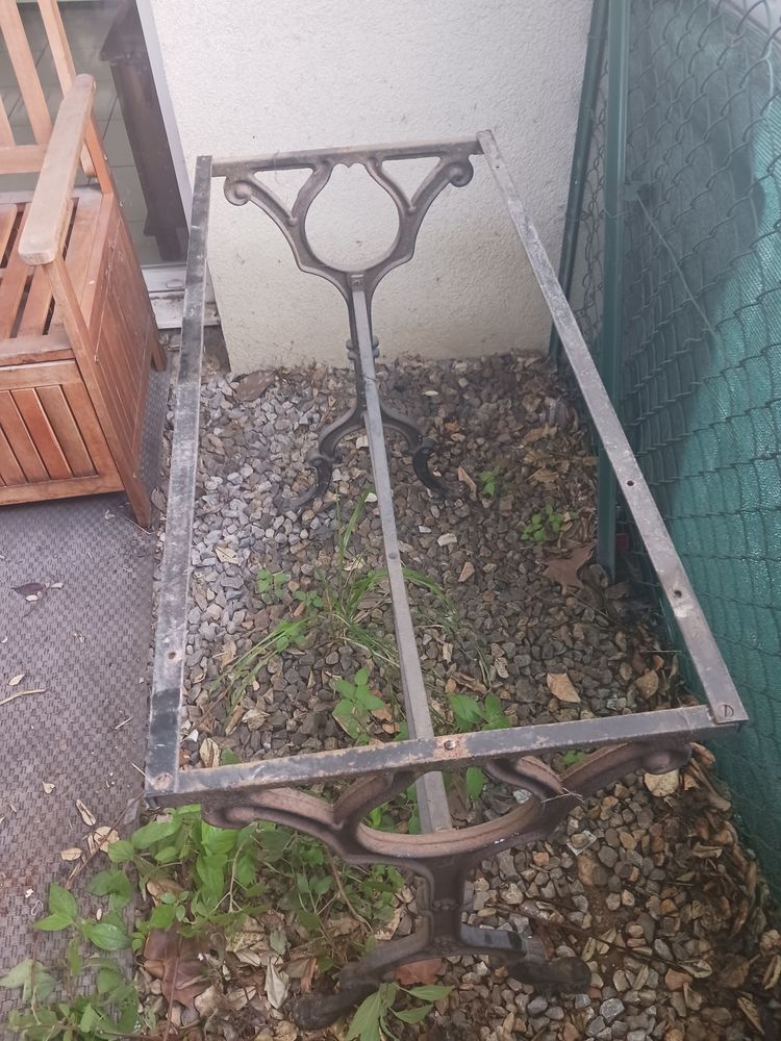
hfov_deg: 51.4
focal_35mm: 27
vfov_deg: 65.3
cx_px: 390
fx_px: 812
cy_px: 520
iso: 200
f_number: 1.8
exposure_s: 1/33.3
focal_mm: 4
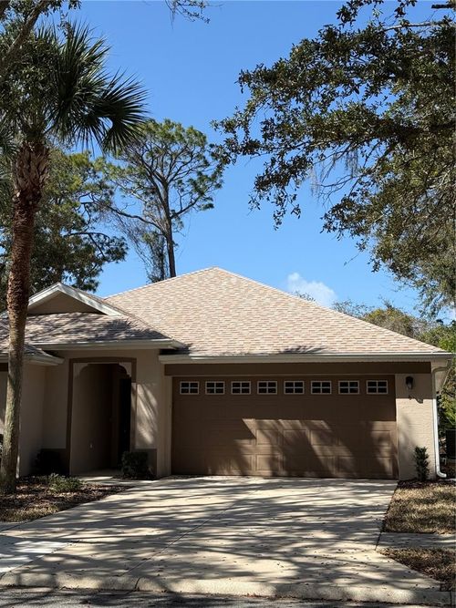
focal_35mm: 48
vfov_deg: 39.7
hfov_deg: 30.3
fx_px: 843
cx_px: 228
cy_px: 304
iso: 64
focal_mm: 6.76
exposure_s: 1/3891
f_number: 1.78
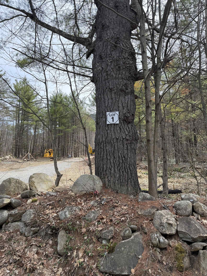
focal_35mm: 24
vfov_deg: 71.6
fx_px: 191
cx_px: 104
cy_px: 138
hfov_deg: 56.8
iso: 100
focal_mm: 6.76
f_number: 1.78
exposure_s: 1/1812
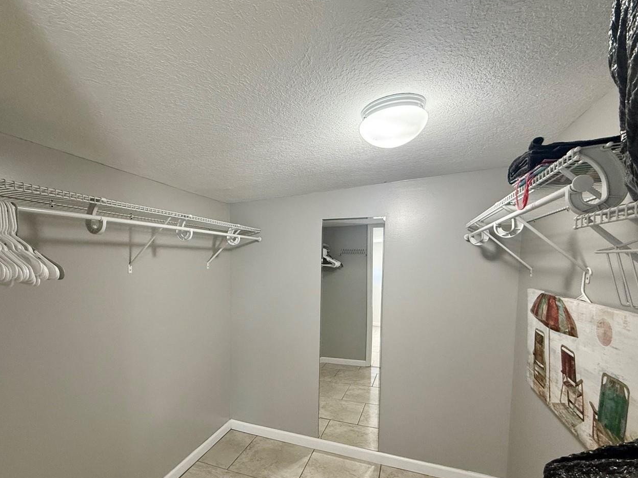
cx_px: 278
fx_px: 332
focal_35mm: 18
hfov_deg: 87.3
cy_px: 284
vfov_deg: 70.9
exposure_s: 1/60
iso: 320
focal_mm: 2.22
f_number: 2.2
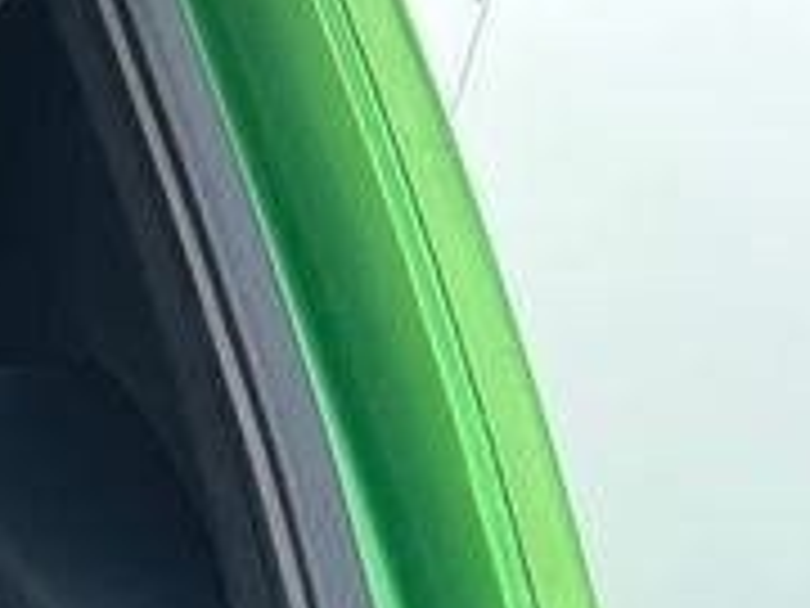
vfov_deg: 9.7
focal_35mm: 148
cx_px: -1408
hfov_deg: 10.5
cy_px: 919
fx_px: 3463
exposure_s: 1/121
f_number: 1.6
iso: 80
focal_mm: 5.1
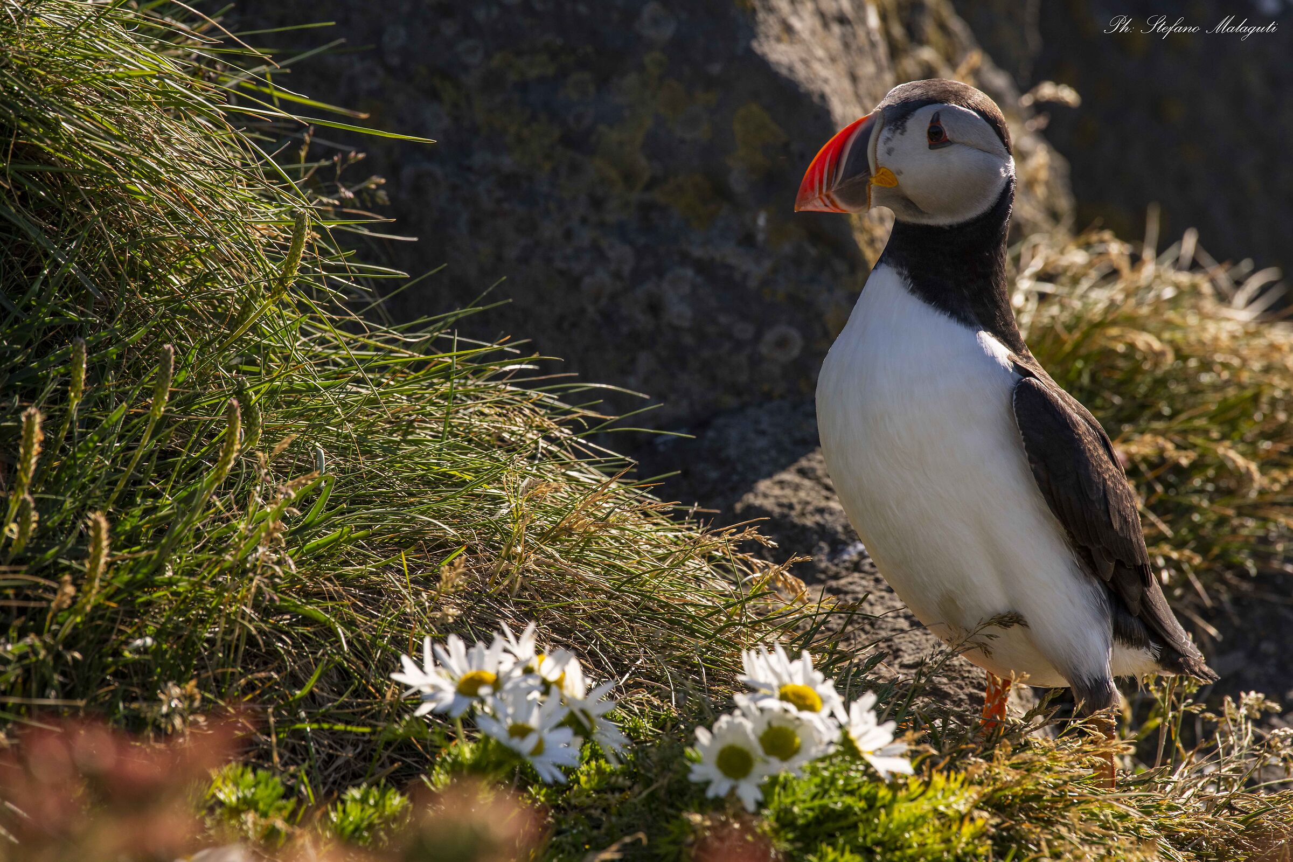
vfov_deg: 3.1
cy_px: 431
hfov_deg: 4.6
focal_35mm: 450
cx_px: 646
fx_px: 16161
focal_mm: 450
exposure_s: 1/640
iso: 320
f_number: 8
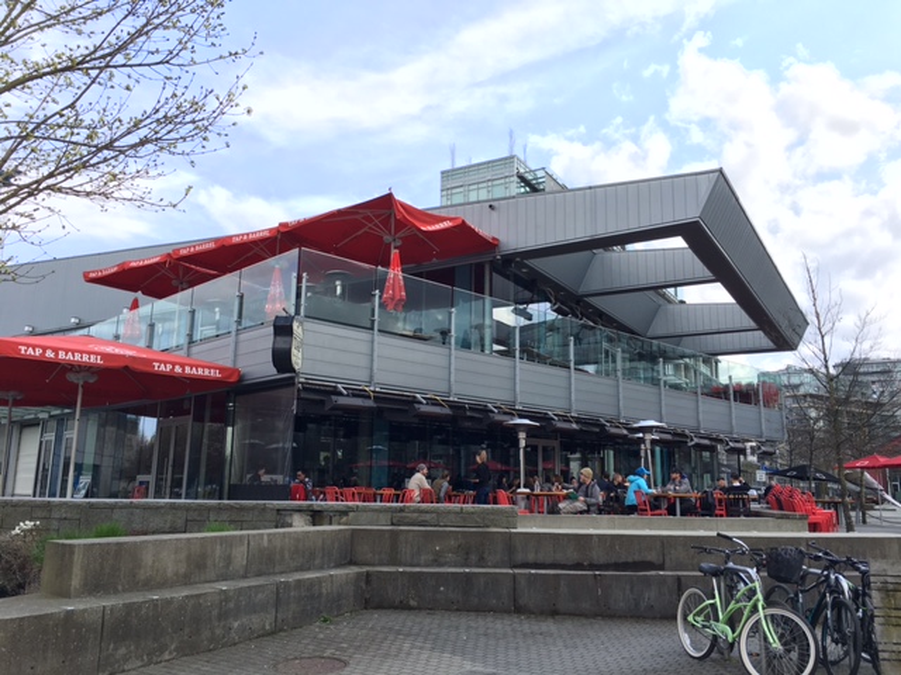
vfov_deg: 48.2
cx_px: 450
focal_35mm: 29
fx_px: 755
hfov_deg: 61.7
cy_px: 338
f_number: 2.2
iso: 25
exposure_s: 1/475
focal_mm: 4.15
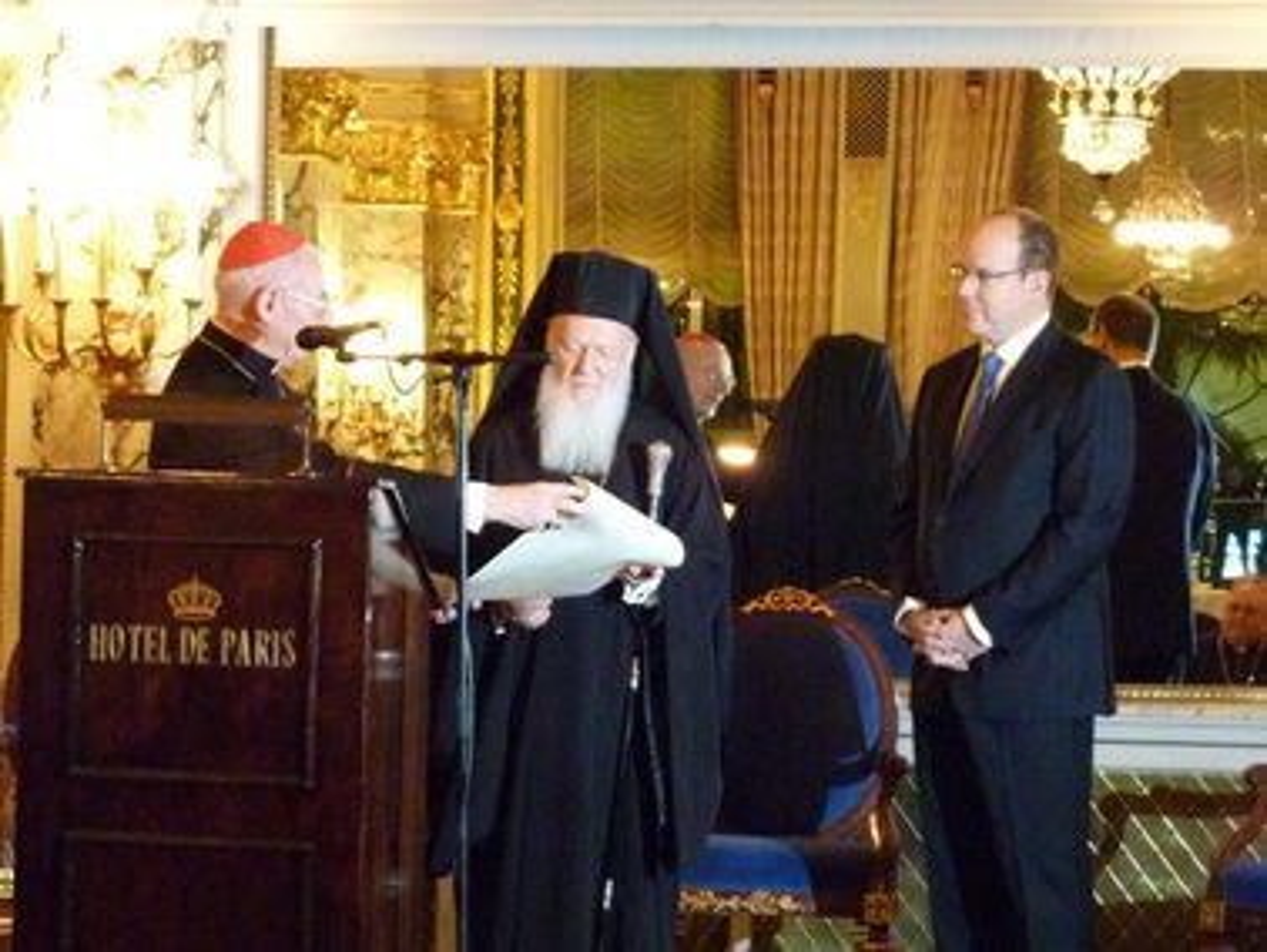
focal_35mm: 111
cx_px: 634
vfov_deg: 13.4
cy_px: 476
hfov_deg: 17.7
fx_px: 4065
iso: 2500
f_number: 4.4
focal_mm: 18.2
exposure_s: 1/50
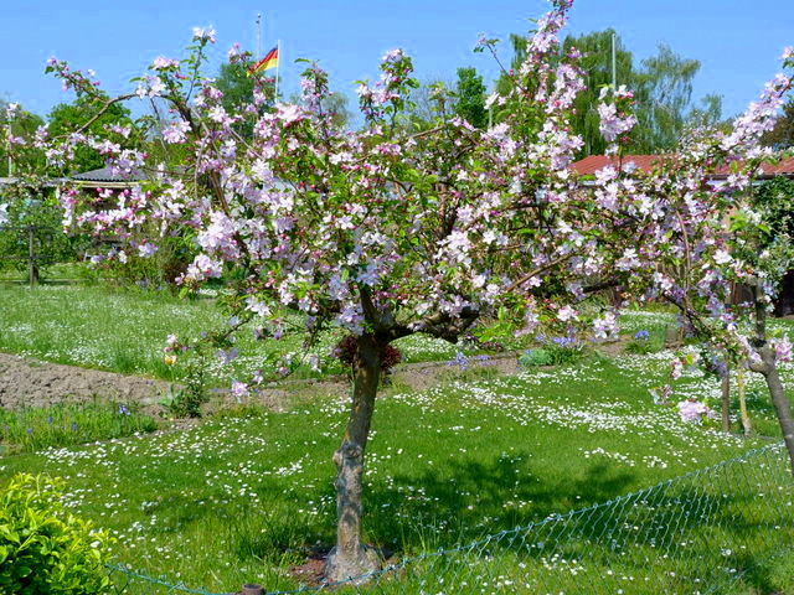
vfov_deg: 28.6
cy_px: 298
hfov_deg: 37.5
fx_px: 1170
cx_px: 397
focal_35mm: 51
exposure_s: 1/200
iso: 80
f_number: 5.6
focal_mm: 9.2
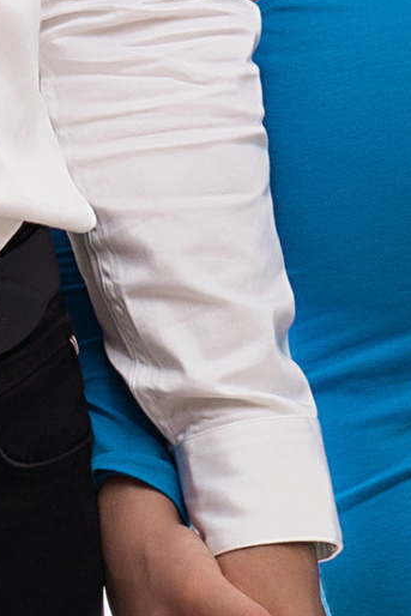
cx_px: 20
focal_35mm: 396
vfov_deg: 5.2
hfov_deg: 3.5
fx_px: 6776
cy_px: 397
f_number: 8
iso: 200
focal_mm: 53
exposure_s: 1/160
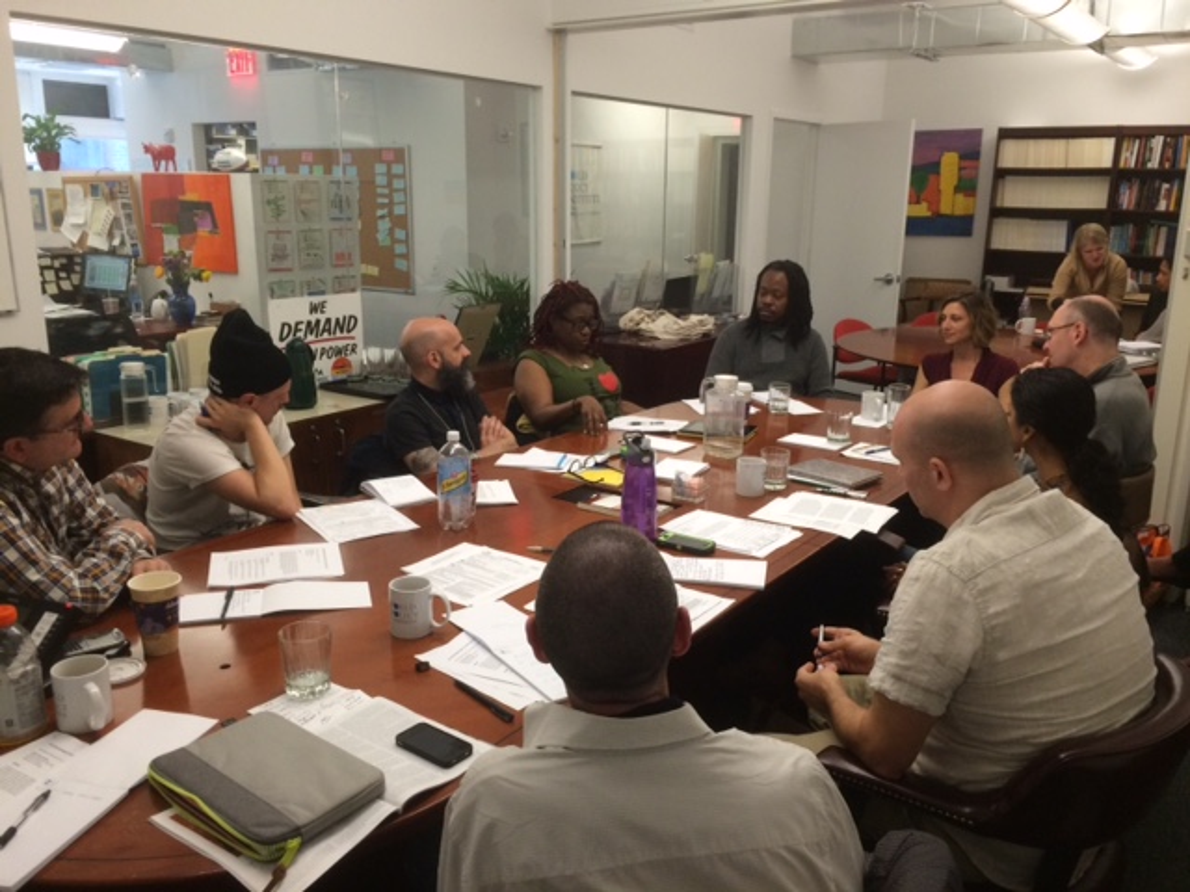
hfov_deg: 61.7
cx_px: 595
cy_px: 446
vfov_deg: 48.2
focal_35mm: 29
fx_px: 997
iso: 64
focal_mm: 4.15
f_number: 2.2
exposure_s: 1/30
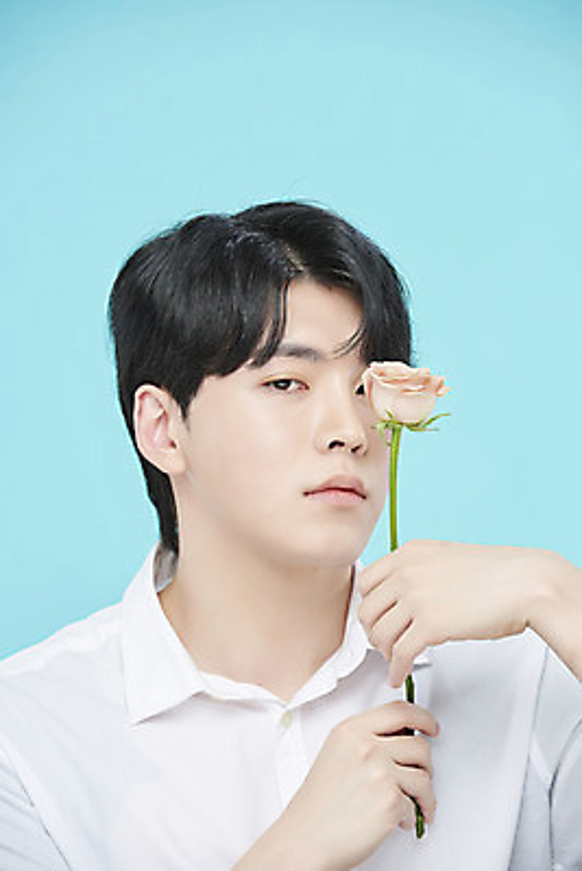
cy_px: 436
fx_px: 4845
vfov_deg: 10.3
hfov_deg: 6.9
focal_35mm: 200
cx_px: 291
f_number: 7.1
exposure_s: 1/125
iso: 64
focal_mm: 200
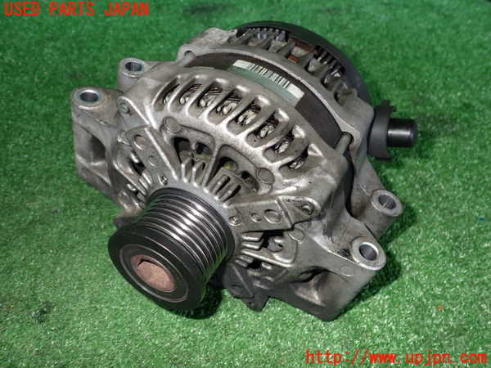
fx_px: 426
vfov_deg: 46.8
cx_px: 246
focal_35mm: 30
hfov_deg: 60.0
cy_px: 184
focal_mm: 5.4
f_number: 6.3
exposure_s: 1/30
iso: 200
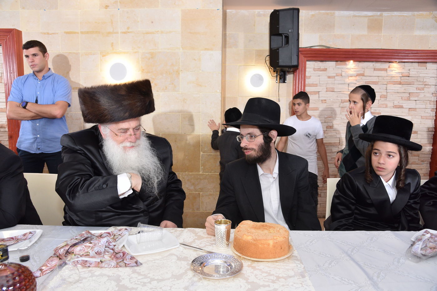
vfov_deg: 53.1
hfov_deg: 73.8
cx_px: 218
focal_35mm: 24
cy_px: 146
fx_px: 291
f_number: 6.3
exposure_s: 1/160
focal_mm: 24
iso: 1250
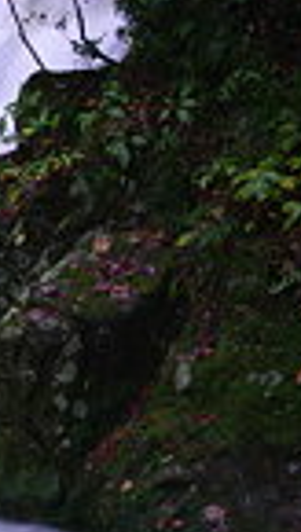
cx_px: -173
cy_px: 292
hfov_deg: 7.5
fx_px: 2247
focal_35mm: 159
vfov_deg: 13.5
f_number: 13
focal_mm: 32.5
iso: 200
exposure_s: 1/1.43
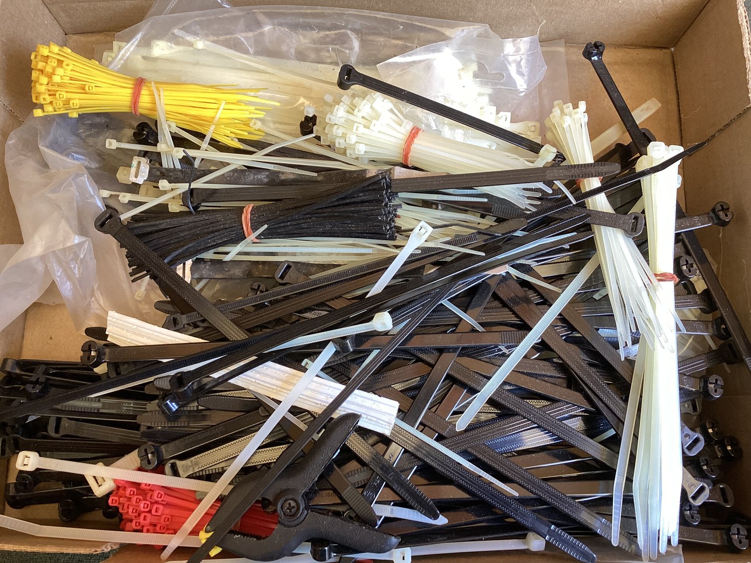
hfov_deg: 58.3
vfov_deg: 45.4
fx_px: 673
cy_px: 282
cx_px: 376
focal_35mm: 31
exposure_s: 1/50
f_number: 2.4
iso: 80
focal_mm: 3.3
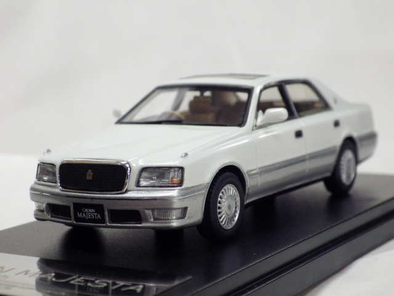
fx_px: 990
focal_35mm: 87
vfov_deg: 17.0
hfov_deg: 22.5
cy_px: 148
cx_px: 197
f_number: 4.4
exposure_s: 1/60
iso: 500
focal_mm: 15.6
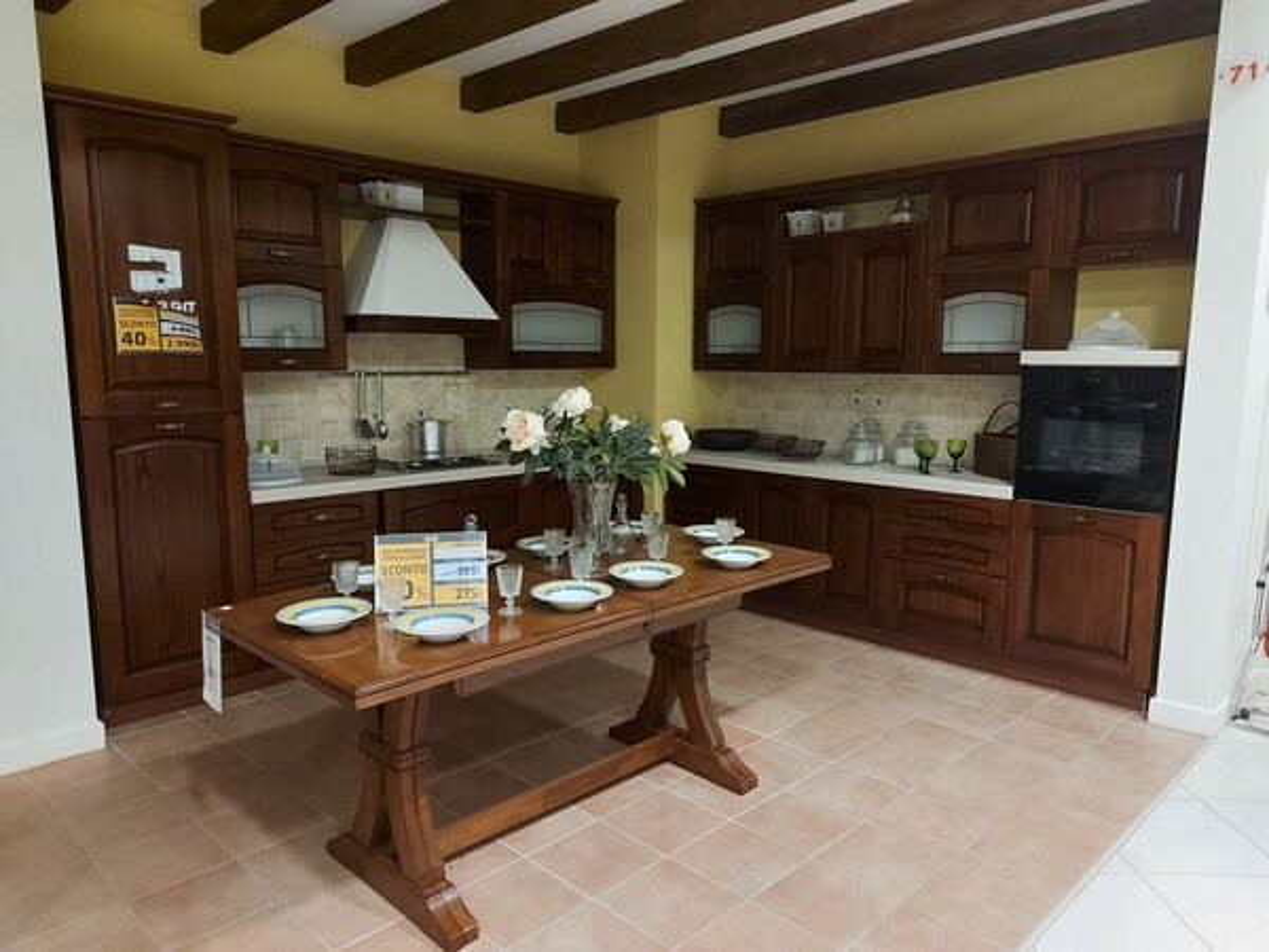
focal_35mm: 24
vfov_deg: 56.8
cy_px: 476
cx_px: 634
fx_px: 880
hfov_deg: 71.6
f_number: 1.8
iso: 500
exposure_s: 1/24
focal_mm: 5.23
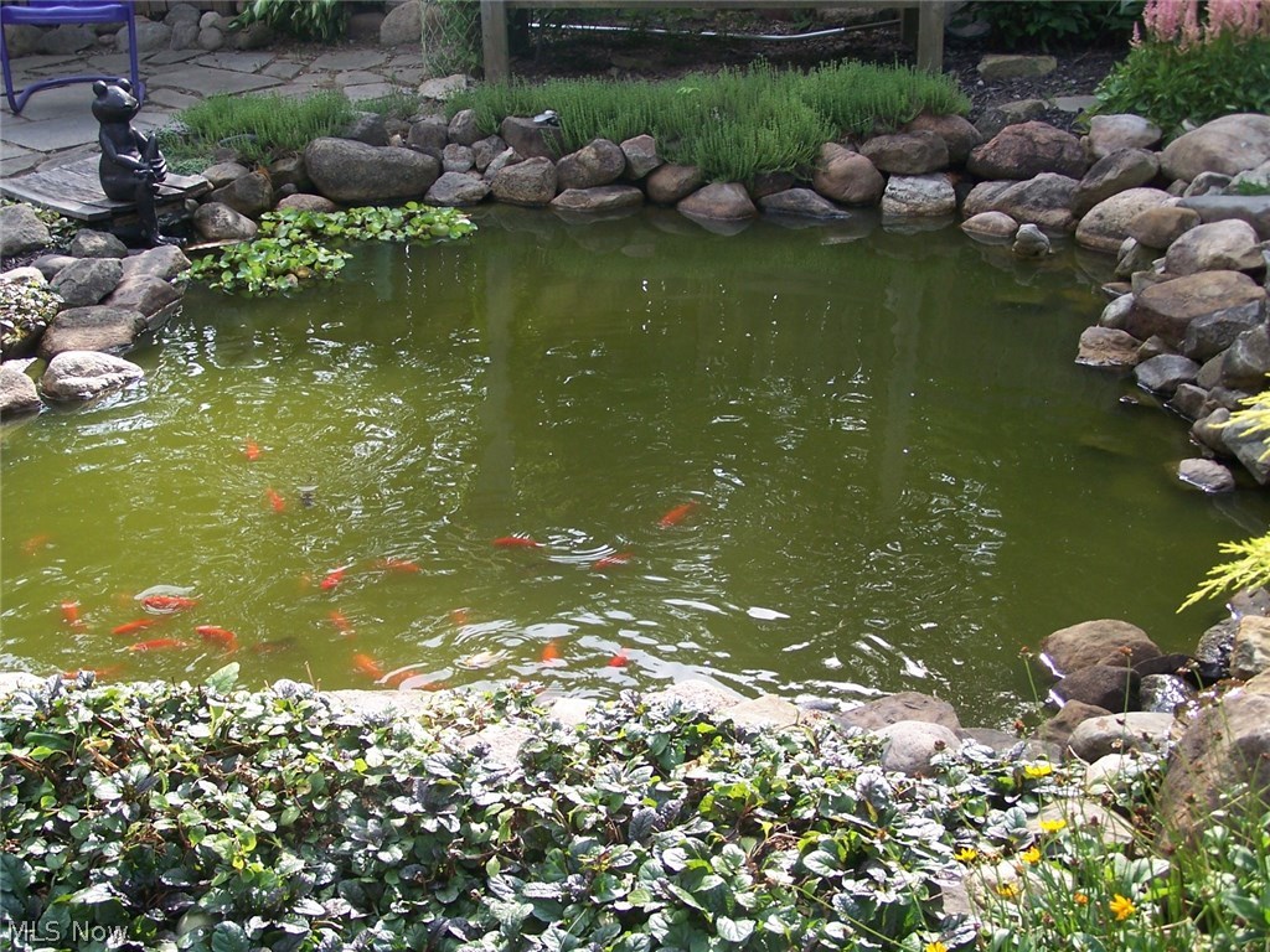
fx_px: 1761
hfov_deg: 39.7
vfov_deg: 30.3
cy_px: 476
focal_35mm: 48
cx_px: 635
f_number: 3
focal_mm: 8
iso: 80
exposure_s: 1/250
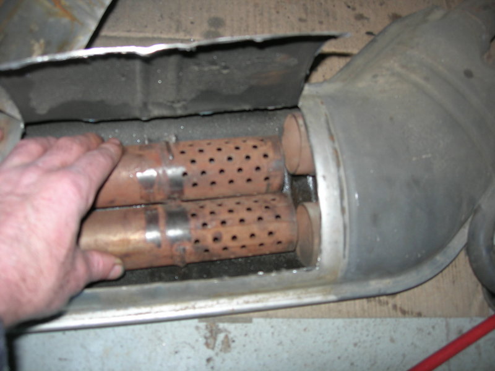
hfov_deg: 49.0
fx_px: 543
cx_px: 248
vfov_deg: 37.7
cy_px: 186
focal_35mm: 38
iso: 64
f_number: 2.8
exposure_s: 1/60.1
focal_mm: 7.8
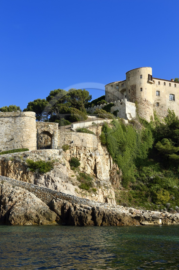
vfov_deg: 41.1
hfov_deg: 28.0
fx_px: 358
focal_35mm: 48
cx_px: 90
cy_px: 135
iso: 200
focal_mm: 48
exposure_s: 1/250
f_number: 11
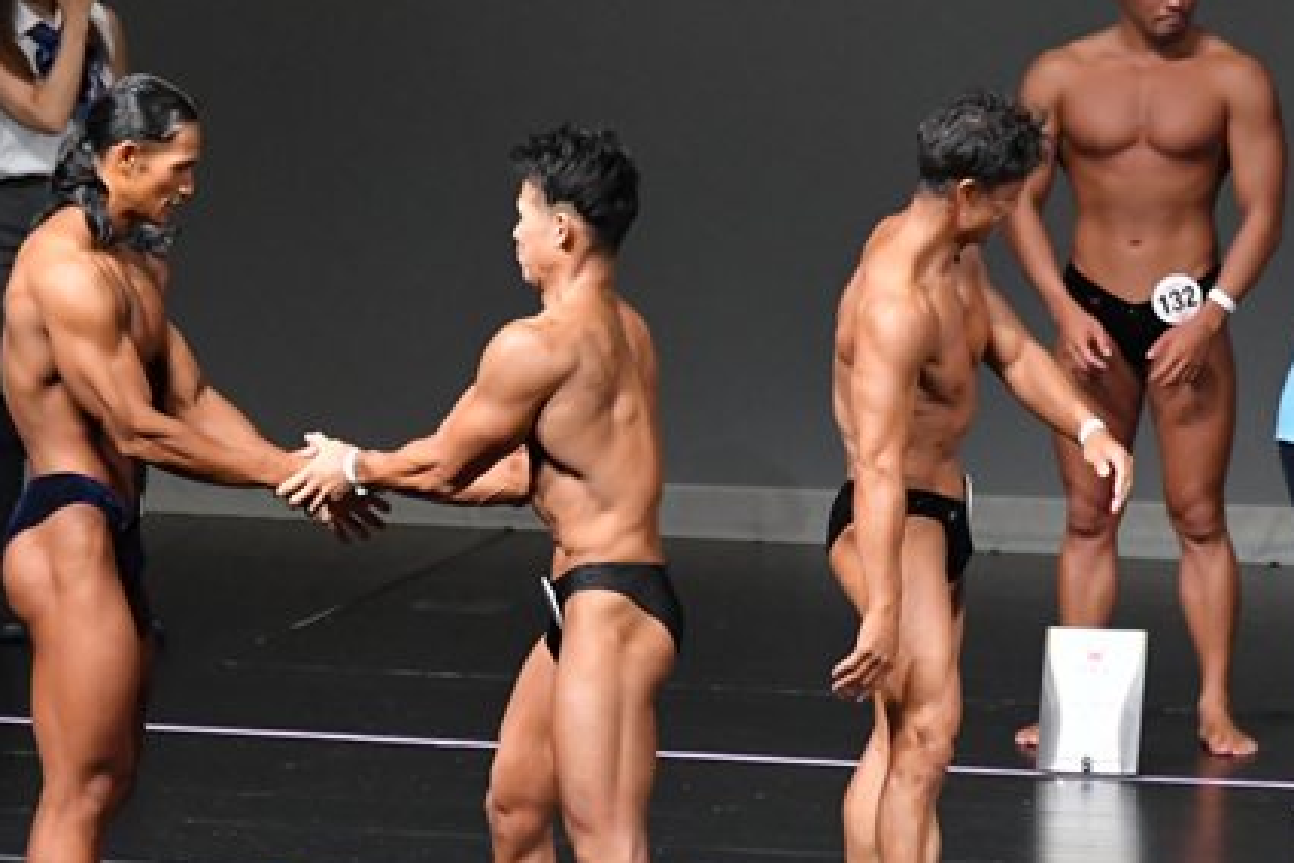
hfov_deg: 5.0
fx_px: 14700
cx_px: 466
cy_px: 659
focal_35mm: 409
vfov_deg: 3.4
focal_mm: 150
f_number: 5.6
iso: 5000
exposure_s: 1/400
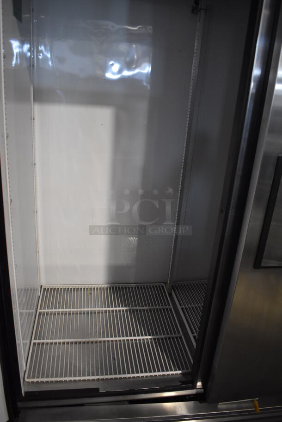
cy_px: 211
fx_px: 317
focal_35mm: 27
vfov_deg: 67.3
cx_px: 141
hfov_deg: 48.0
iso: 2200
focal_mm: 18
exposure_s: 1/125
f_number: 3.5
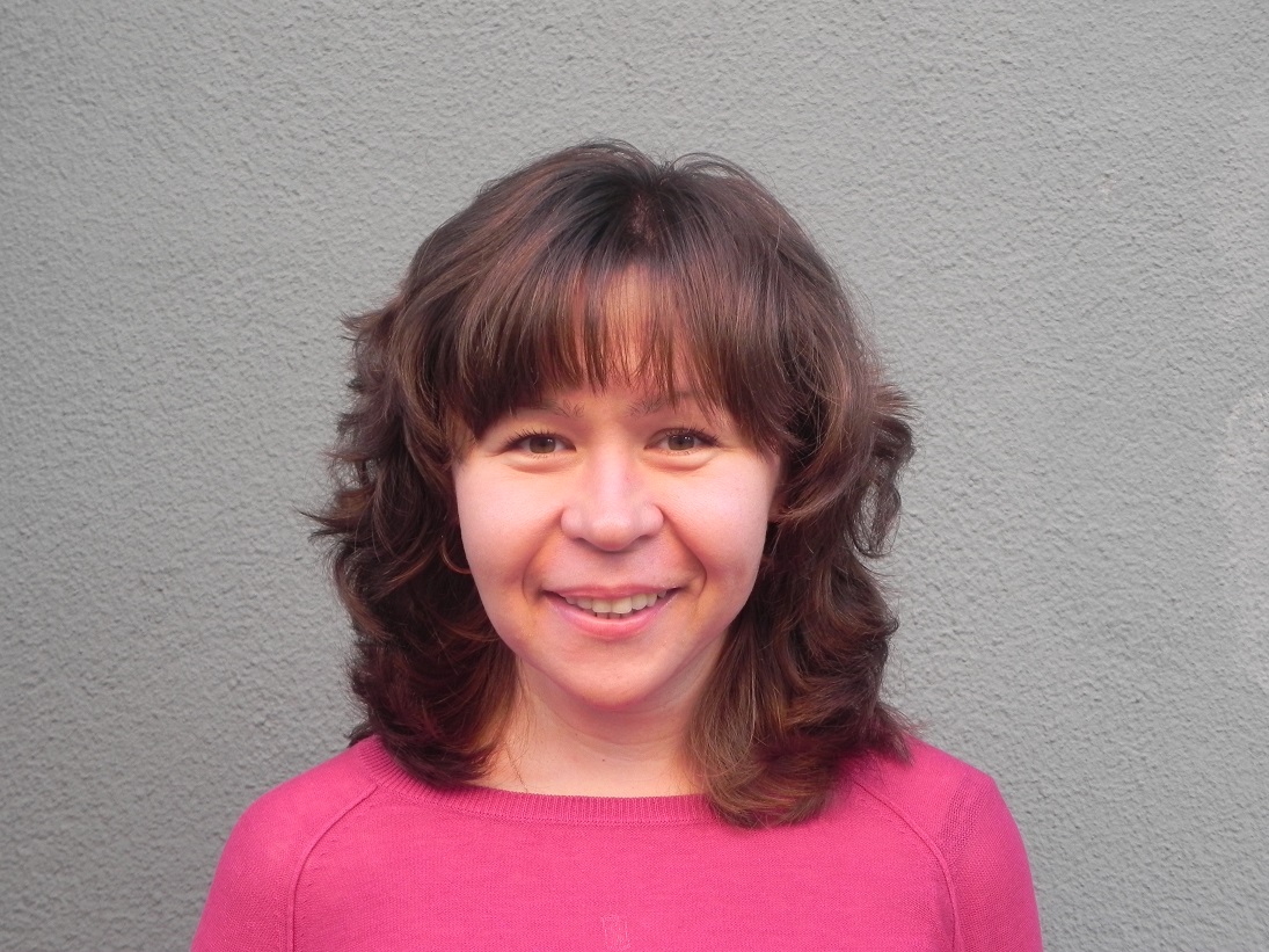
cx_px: 634
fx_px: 2126
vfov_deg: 25.2
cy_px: 476
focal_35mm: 58
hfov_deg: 33.2
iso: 160
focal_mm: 10.3
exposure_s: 1/76.1
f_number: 3.5
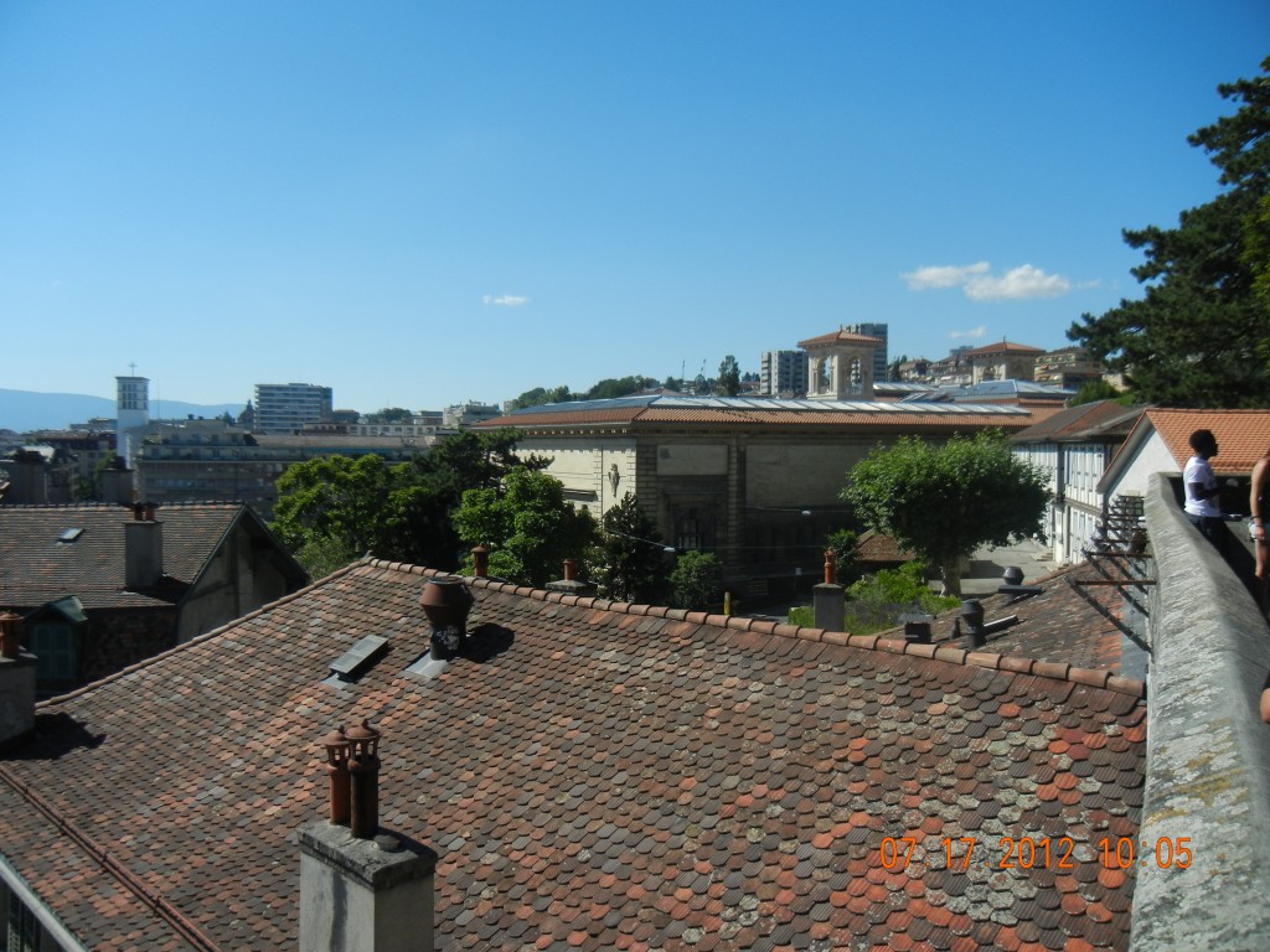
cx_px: 635
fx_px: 1101
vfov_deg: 46.8
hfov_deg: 60.0
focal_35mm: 30
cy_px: 476
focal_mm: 5.4
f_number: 7
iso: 160
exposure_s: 1/502
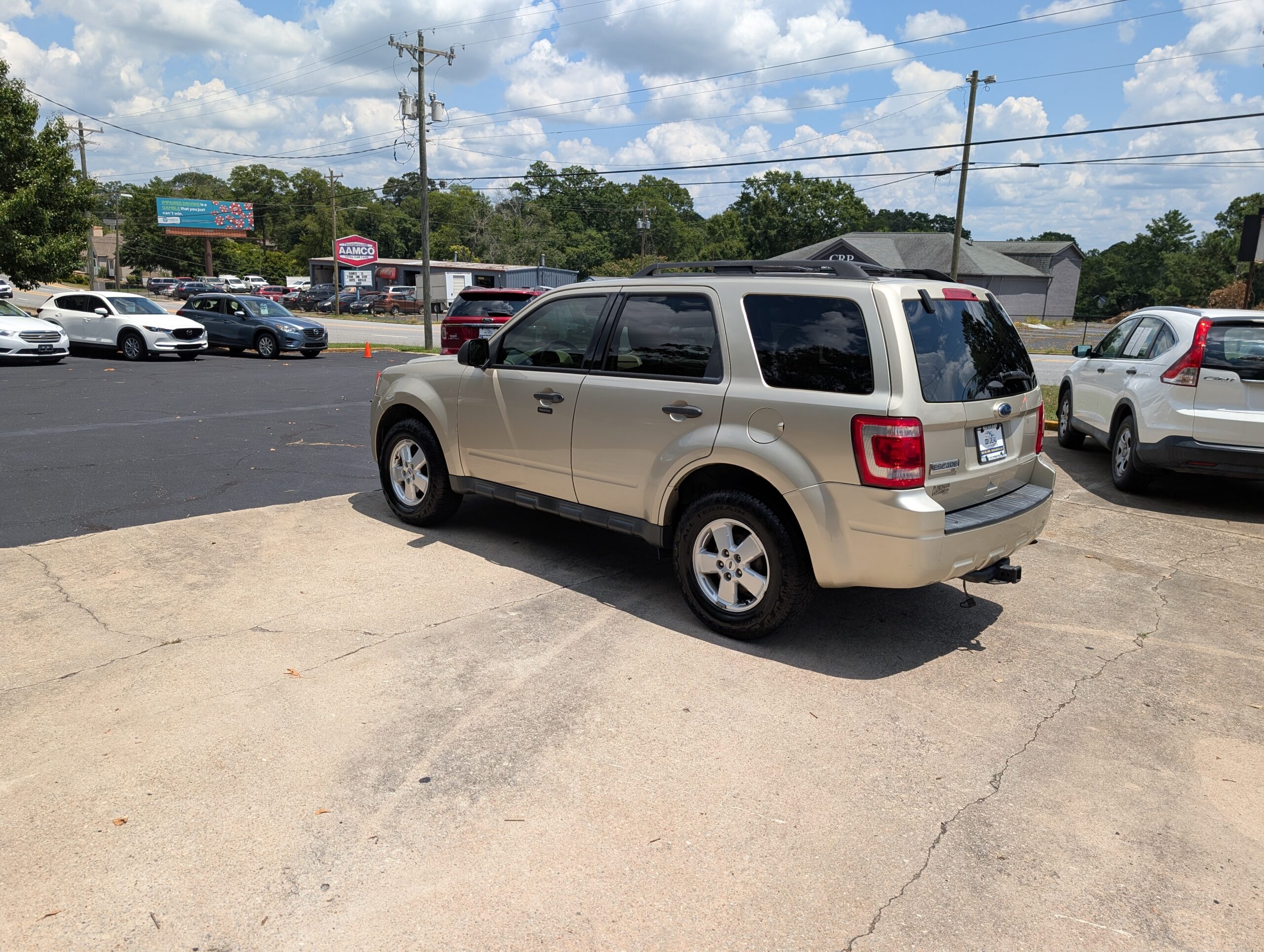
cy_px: 476
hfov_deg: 71.5
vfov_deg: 56.9
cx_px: 632
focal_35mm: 24
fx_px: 878
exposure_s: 1/1212
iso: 19
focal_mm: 6.9
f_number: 1.68
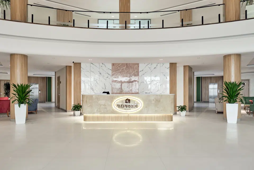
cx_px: 127
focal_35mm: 24
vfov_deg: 53.1
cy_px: 85
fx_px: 169
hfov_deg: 73.7
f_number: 8
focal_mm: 16
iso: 200
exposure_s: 1/4
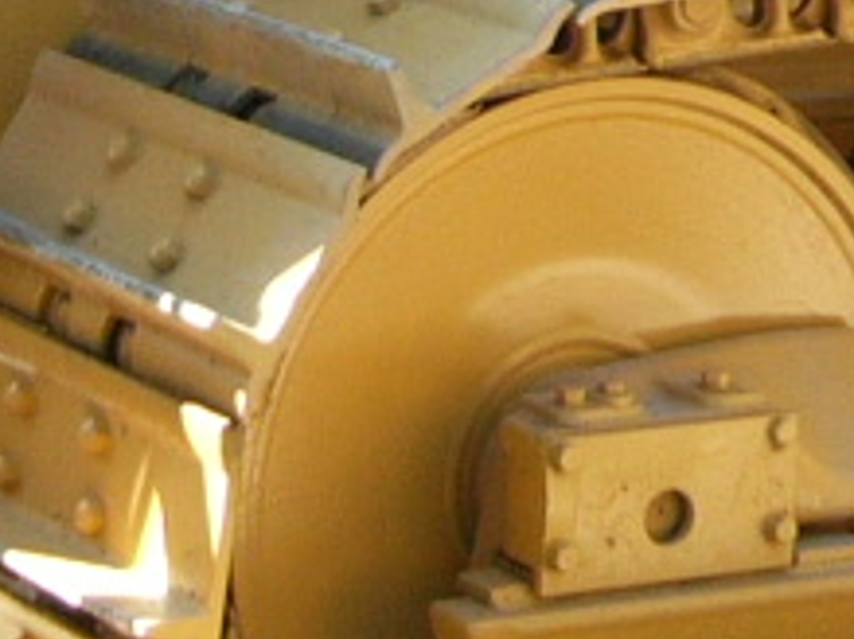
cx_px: 409
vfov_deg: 7.1
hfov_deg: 9.7
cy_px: -417
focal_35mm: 205
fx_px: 5055
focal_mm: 5.8
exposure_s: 1/80
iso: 50
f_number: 2.8
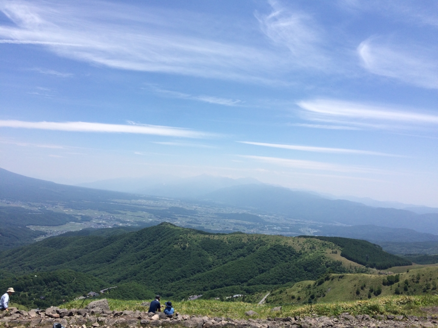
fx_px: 367
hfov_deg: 61.7
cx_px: 219
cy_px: 164
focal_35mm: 29
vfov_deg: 48.2
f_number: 2.2
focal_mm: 4.15
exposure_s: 1/3165
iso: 32
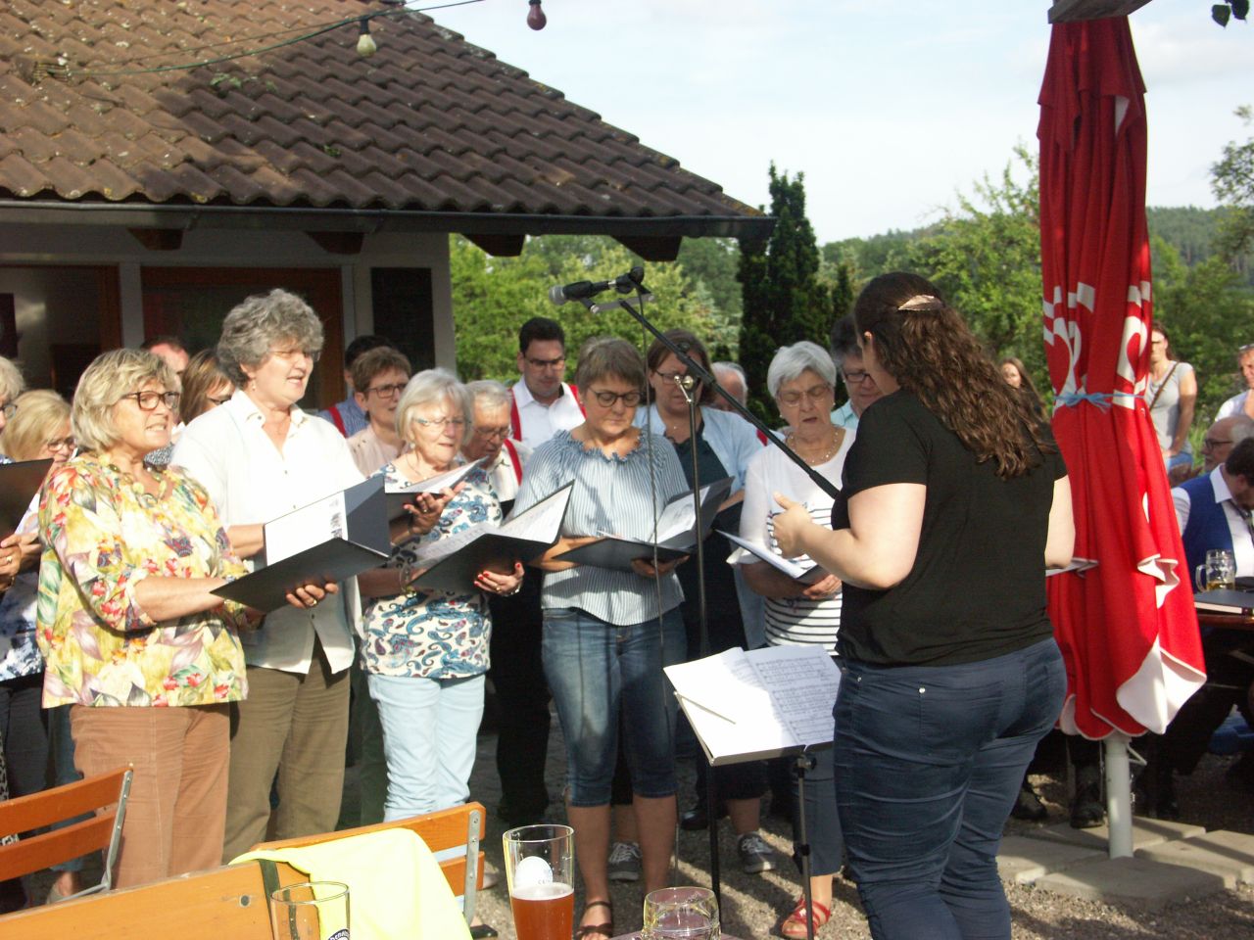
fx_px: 1848
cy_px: 470
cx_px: 627
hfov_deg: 37.5
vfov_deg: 28.6
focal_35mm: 51
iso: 200
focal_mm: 13.16
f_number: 3.2
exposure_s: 1/1600
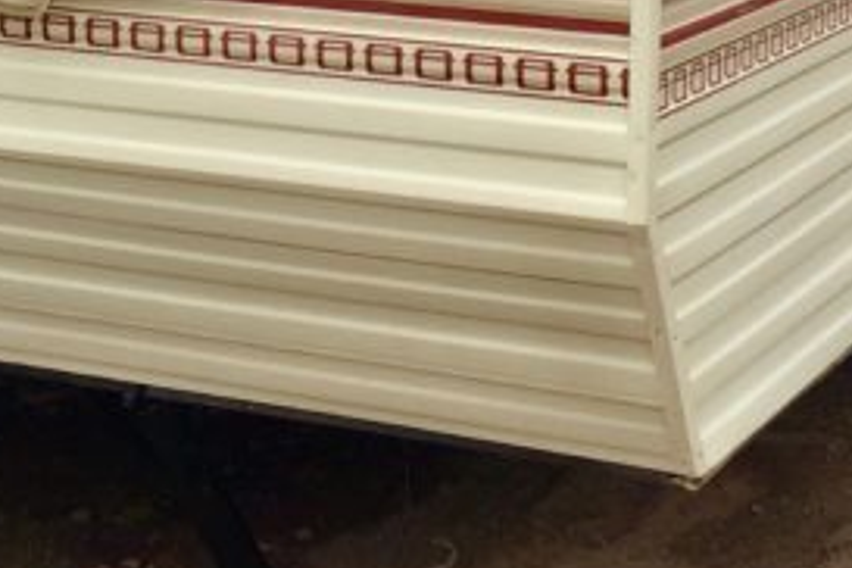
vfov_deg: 11.3
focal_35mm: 113
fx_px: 2674
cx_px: 378
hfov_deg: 18.1
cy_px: -434
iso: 32
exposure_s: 1/746
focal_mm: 4.15
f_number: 2.2
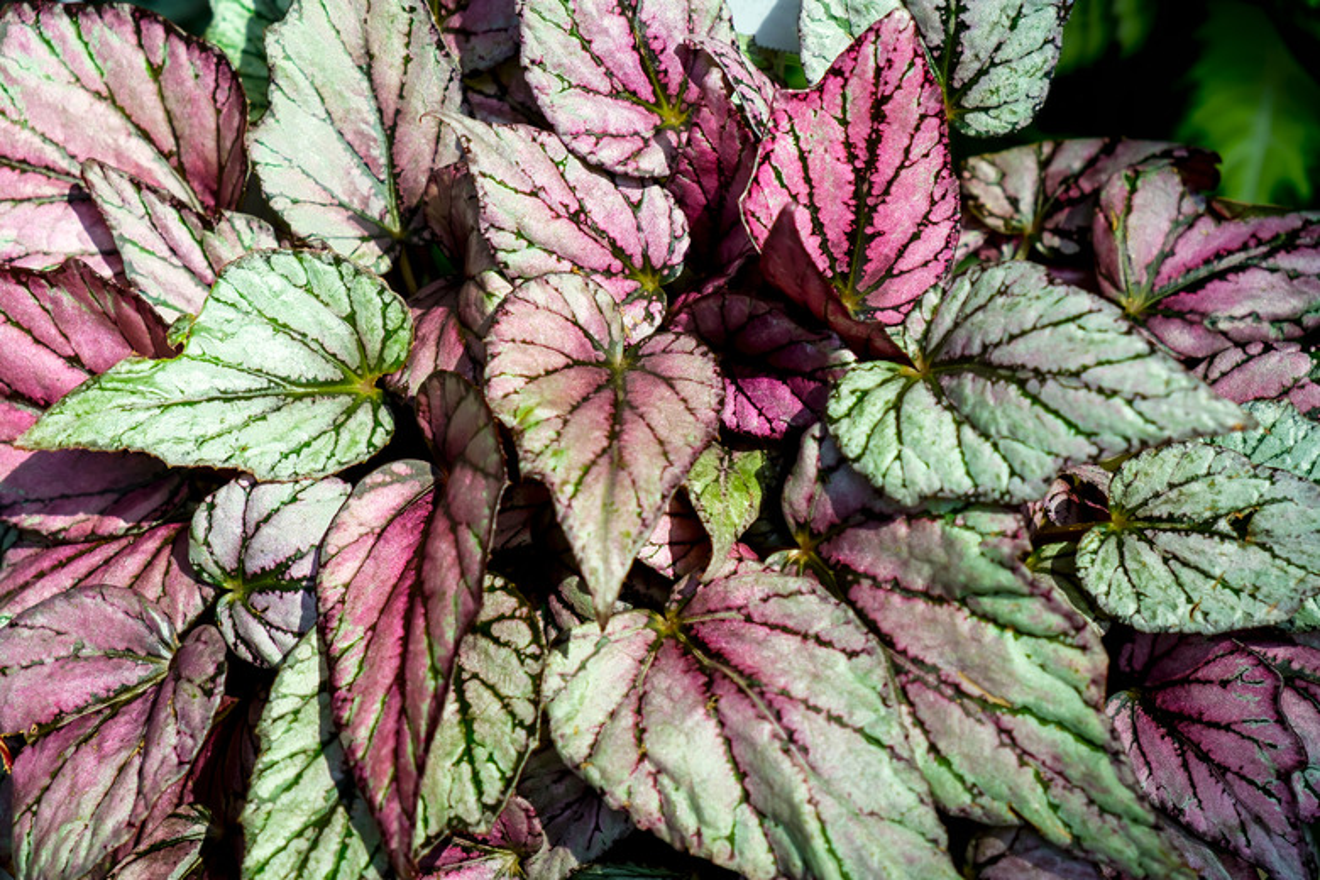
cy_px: 440
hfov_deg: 24.5
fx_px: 3043
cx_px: 660
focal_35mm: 83
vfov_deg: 16.5
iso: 400
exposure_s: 1/240
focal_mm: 55
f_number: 5.6
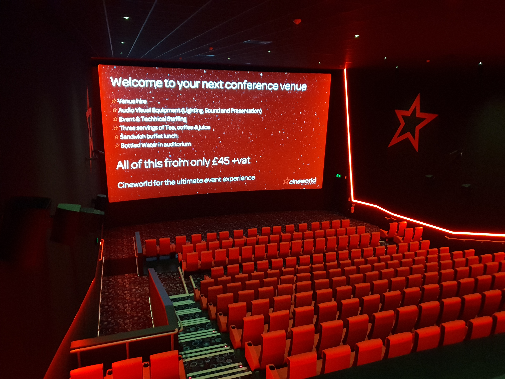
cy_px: 190
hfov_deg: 67.3
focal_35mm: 26
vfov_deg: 53.1
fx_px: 379
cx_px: 252
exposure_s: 1/10
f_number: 1.5
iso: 320
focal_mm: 4.3
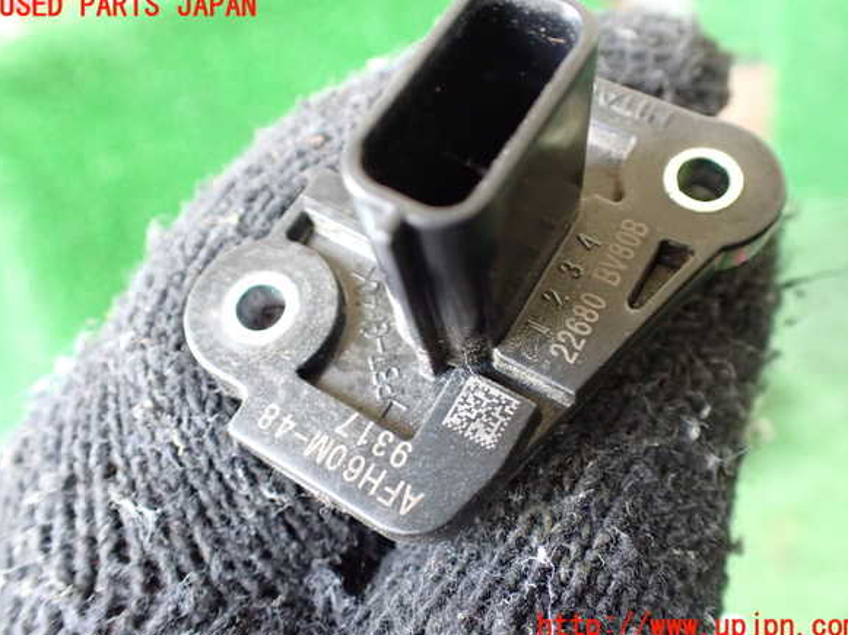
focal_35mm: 31
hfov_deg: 58.4
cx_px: 429
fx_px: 759
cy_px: 317
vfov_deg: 45.4
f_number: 2.3
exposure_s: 1/50
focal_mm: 5.4
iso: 800
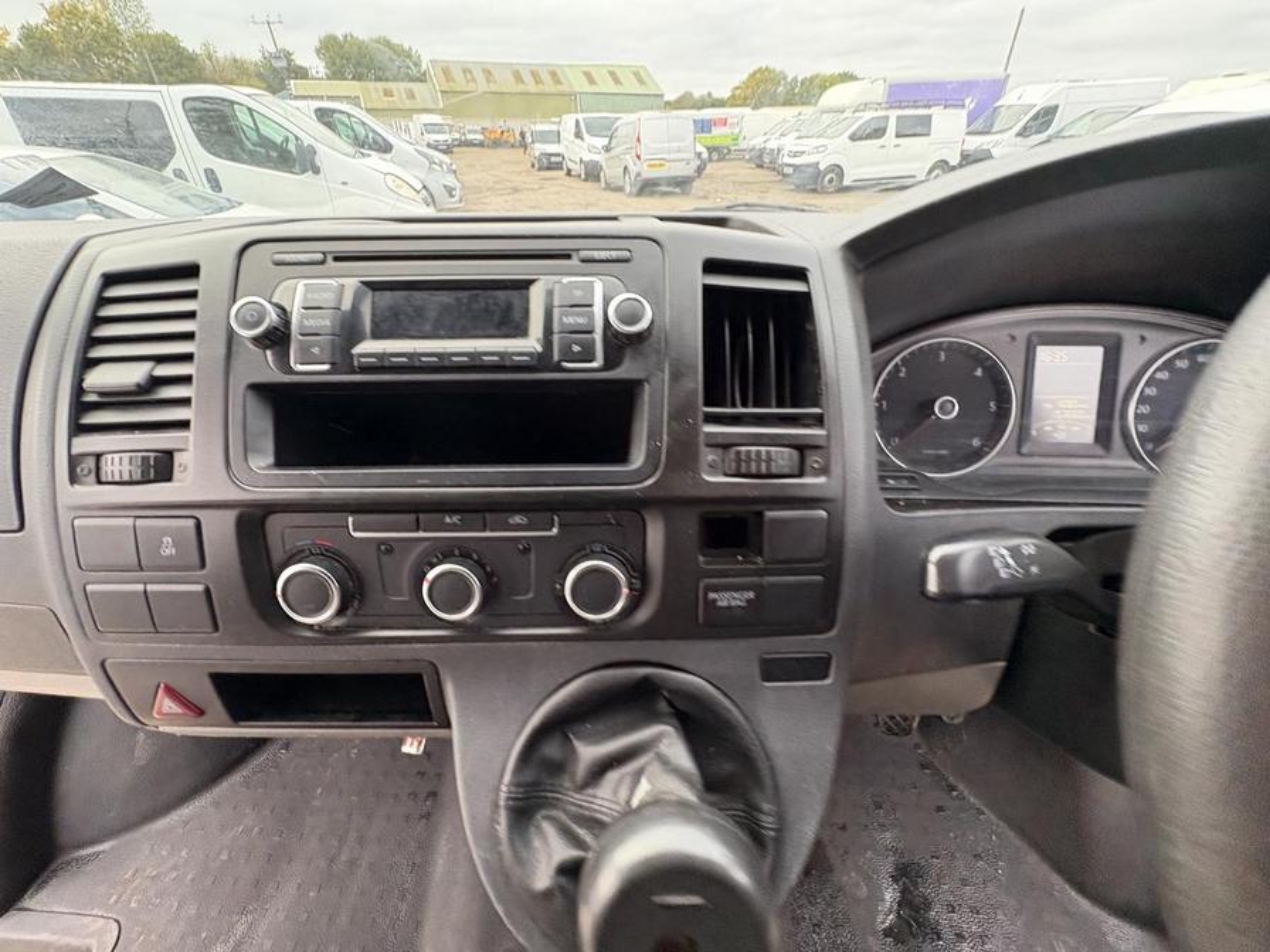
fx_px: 514
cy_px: 476
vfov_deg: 85.7
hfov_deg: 102.1
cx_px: 635
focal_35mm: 14
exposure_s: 1/60
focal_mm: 2.22
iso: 250
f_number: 2.2
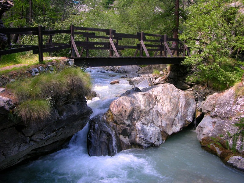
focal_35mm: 35
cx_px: 122
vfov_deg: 40.7
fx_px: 247
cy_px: 92
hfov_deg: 52.6
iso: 50
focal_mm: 8.9
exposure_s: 1/61.3
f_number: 3.5
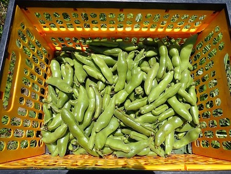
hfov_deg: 69.4
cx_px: 116
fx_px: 167
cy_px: 87
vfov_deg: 54.9
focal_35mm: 25
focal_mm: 4.5
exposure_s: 1/200
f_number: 8
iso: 100
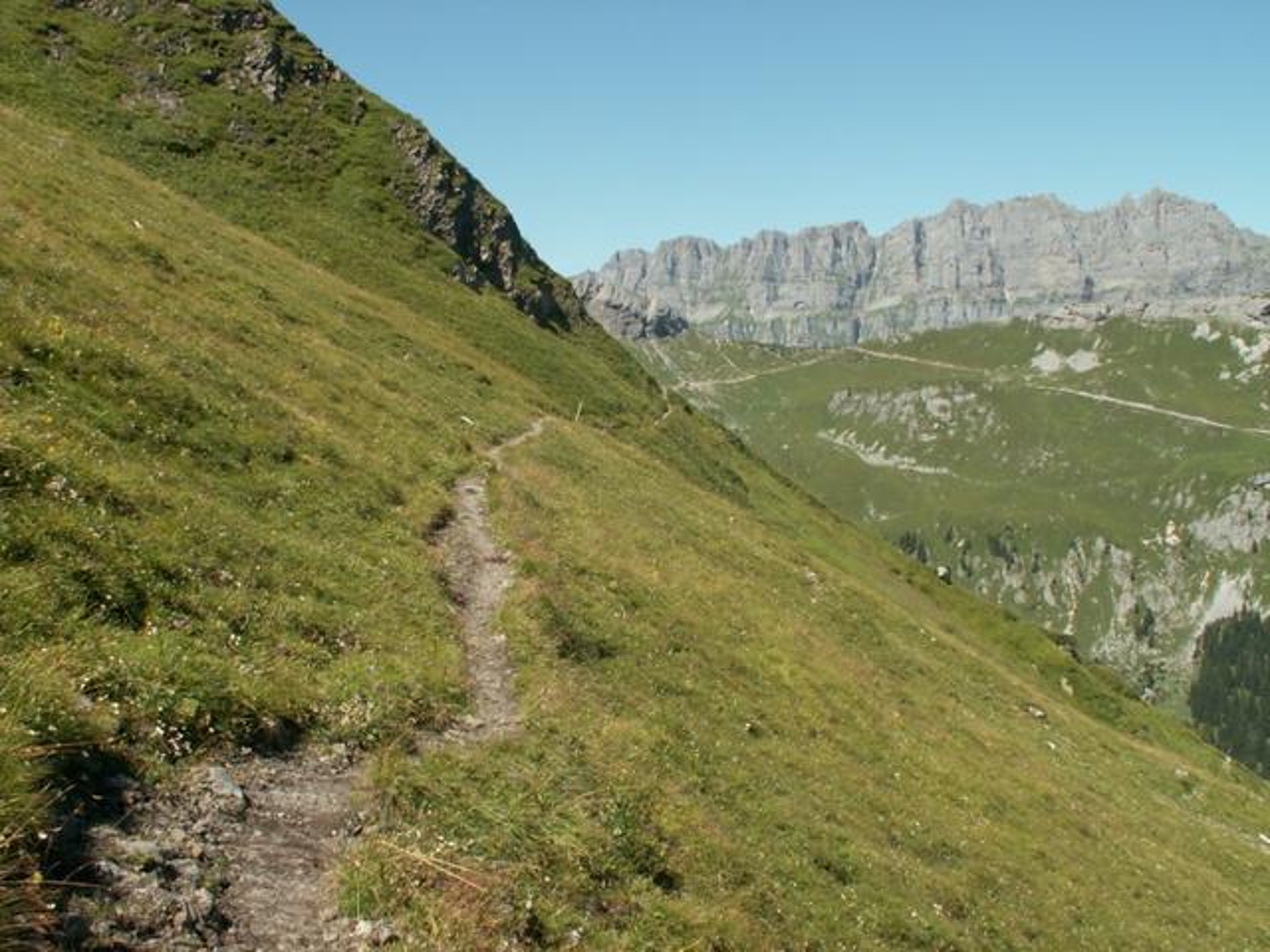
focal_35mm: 35
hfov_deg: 52.6
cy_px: 476
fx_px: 1284
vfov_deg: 40.7
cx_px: 635
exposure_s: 1/200
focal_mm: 5.86
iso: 50
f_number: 6.3
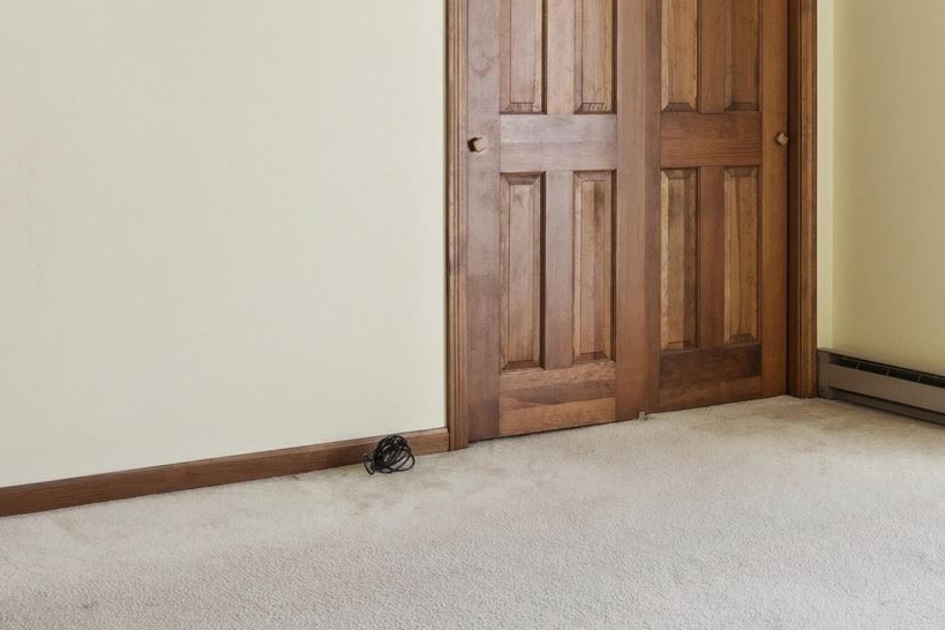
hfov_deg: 31.9
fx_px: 1575
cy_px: 150
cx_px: 837
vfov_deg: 22.4
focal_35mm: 60
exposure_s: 1/60
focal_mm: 16
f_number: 8
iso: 640
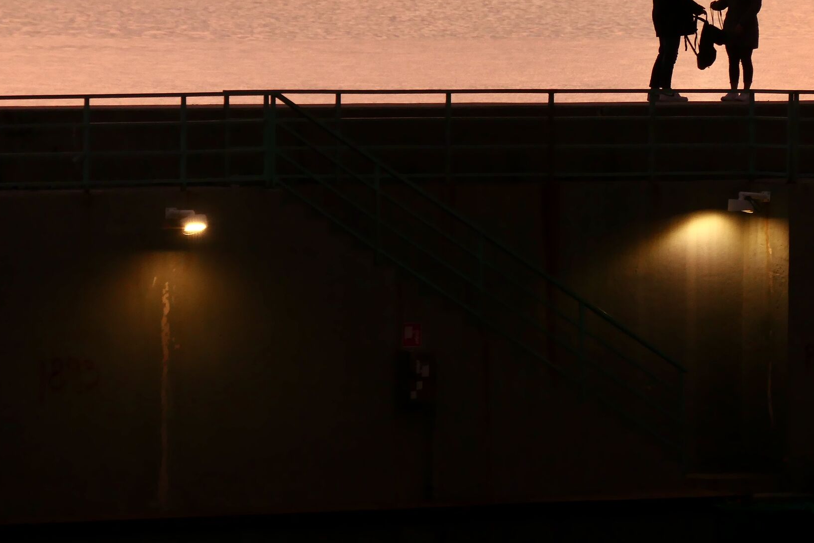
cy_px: 220
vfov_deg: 2.6
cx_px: 446
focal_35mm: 528
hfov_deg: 3.9
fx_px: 11939
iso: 800
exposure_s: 1/125
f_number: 6.4
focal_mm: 132
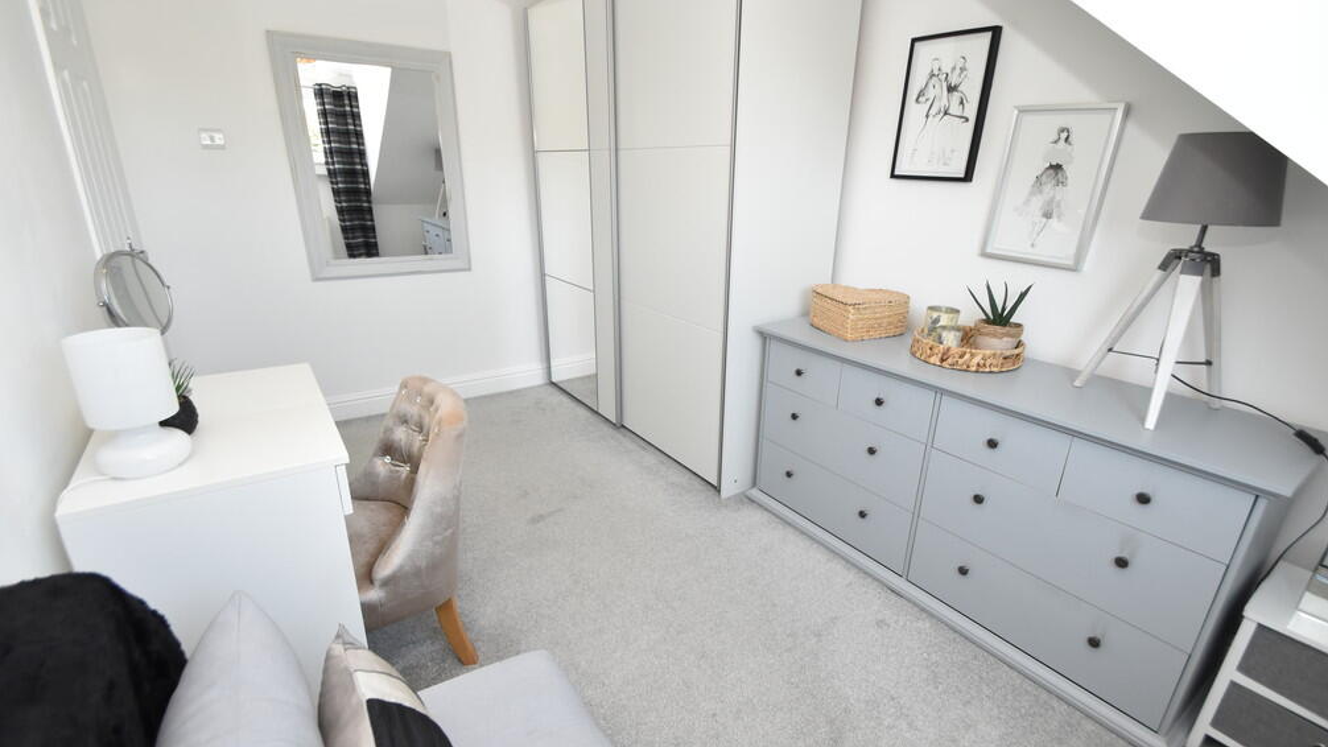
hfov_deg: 99.4
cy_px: 386
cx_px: 675
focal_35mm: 16
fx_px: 563
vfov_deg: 67.1
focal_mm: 10
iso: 800
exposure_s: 1/100
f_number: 5
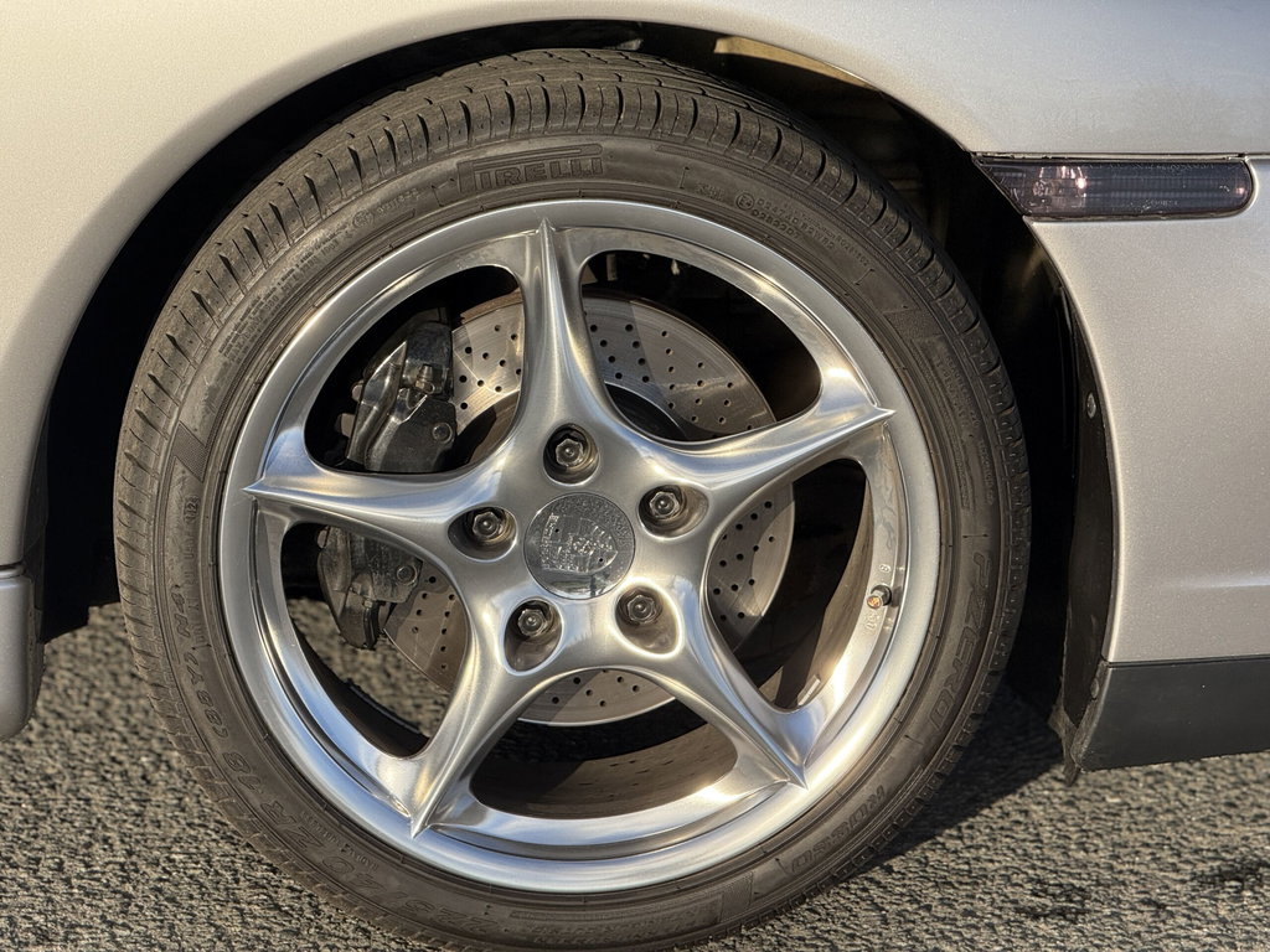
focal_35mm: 120
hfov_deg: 16.4
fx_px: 4403
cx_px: 635
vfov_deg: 12.3
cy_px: 476
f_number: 2.8
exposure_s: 1/759
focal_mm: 15.66
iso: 64
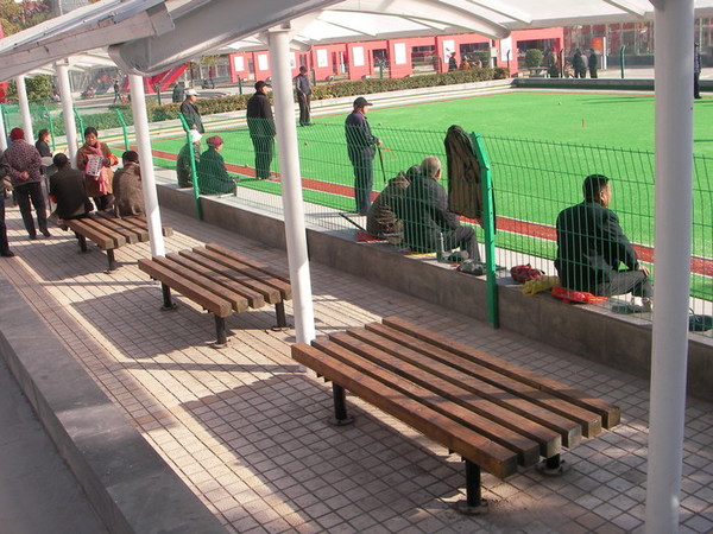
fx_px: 783
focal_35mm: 38
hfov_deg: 49.0
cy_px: 267
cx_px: 356
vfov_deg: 37.7
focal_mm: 6.3
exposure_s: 1/126
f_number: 6.6
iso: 50
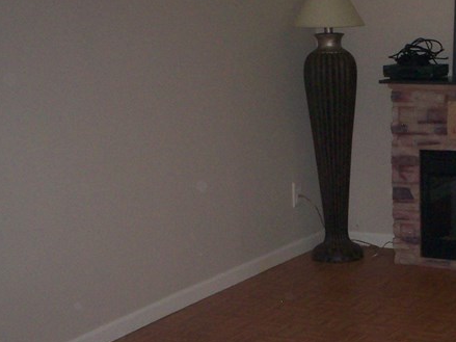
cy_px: 199
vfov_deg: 17.6
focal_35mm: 84
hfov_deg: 22.7
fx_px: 1106
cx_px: 409
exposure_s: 1/60
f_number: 4.5
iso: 140
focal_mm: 6
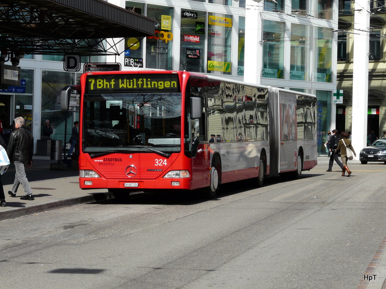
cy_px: 144
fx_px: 1249
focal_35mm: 112
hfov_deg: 17.6
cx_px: 193
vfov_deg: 13.2
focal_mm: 18.3
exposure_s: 1/400
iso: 100
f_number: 5.6
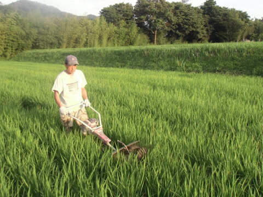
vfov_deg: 42.9
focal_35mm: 33
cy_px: 98
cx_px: 132
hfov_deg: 55.4
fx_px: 251
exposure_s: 1/100
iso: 64
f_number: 3.7
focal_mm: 5.93
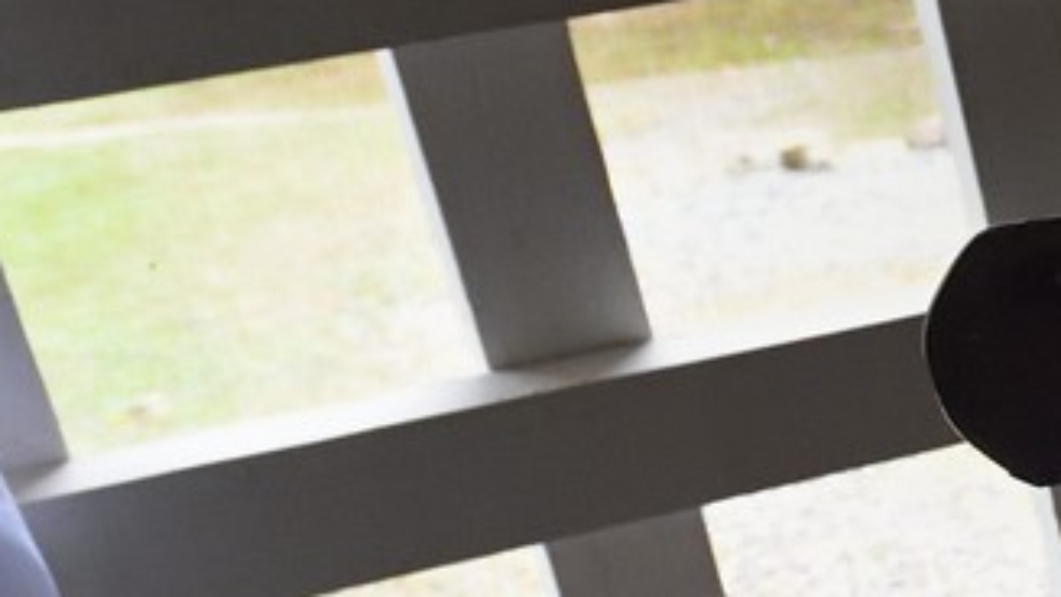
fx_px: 3461
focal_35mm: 123
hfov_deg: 13.3
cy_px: 818
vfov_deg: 9.6
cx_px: 2482
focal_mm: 24
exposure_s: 1/60
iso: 3200
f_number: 8
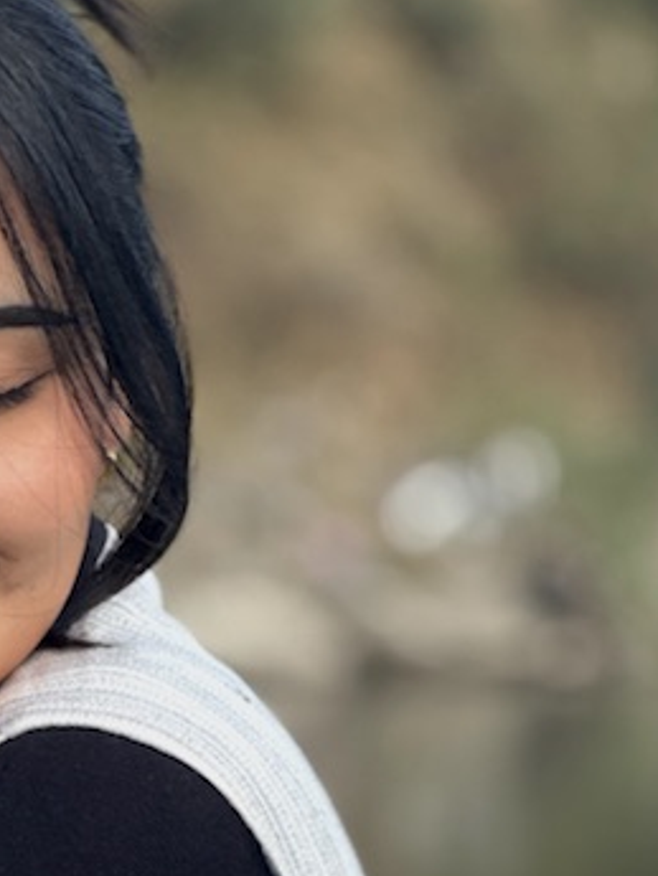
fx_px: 5623
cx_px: -95
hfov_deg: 6.7
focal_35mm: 222
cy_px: 1234
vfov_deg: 8.7
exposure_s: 1/99
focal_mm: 9
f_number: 2.8
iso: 40
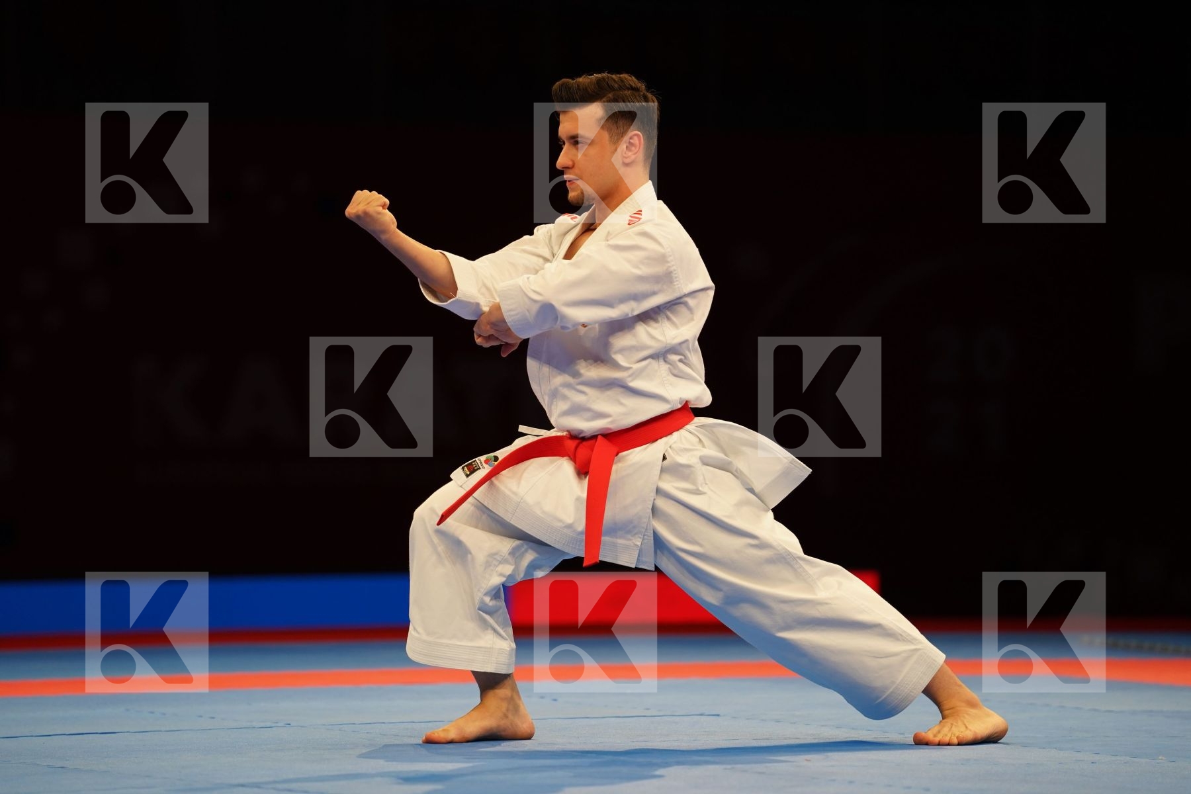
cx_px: 596
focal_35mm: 200
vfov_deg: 6.9
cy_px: 397
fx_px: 6616
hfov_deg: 10.3
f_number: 2.8
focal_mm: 200
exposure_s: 1/250
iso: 640
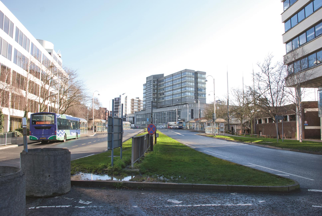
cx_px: 161
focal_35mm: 27
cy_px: 108
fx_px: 242
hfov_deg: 67.3
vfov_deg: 48.0
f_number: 5.6
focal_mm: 18
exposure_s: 1/125
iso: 100
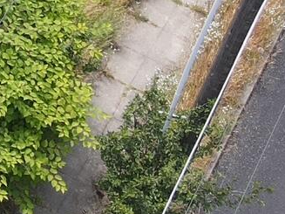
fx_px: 1210
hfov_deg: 11.6
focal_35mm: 147
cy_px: -226
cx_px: -347
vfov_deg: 9.4
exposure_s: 1/200
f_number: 2.8
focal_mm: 4.5
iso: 100
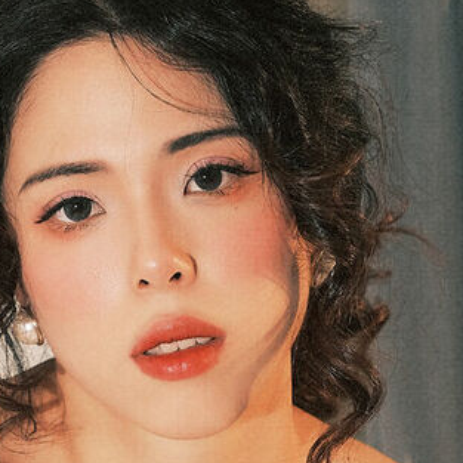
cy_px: 287
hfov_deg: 7.3
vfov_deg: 7.4
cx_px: -74
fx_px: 3586
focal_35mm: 237
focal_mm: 55
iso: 160
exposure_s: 1/30
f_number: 2.8
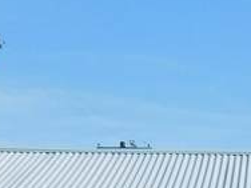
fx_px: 1385
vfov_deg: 7.3
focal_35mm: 191
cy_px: 439
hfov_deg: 9.9
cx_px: 413
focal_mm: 4.9
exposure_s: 1/500
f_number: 6.4
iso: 125
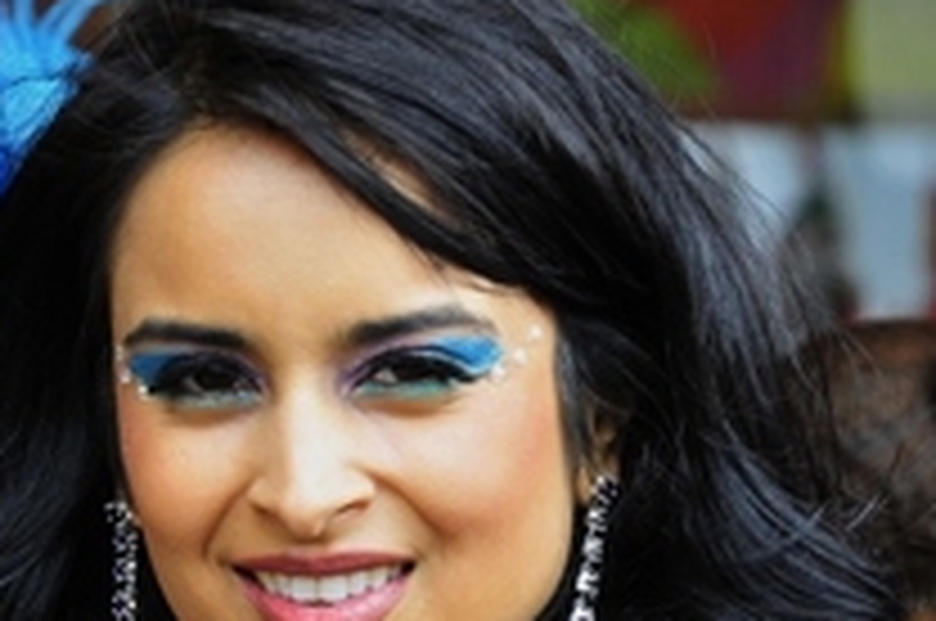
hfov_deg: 7.3
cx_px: 472
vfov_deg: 4.8
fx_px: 7323
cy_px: 594
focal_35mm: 282
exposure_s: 1/125
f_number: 5.6
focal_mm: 85
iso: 560
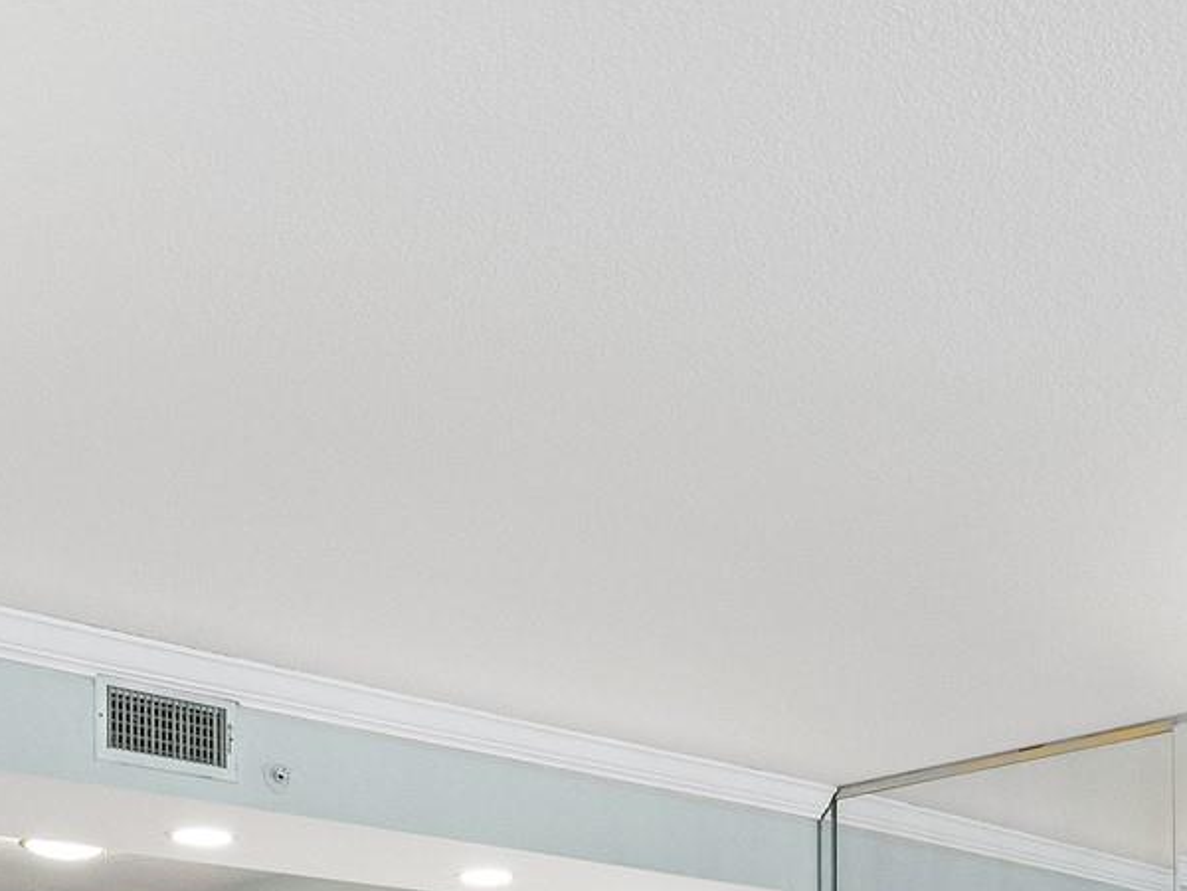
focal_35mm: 48
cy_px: 1148
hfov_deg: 39.6
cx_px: 622
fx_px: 1646
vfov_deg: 26.0
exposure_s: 1/40
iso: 1600
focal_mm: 9
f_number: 4
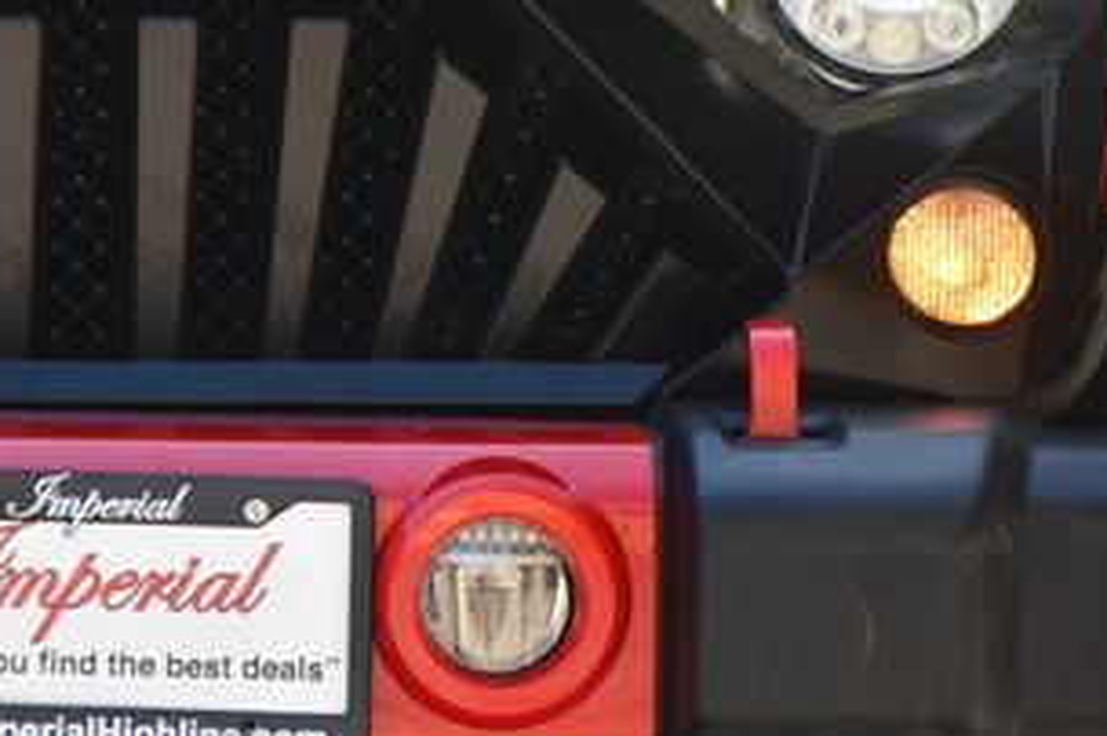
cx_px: 80
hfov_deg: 4.1
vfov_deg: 2.7
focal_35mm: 505
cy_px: 135
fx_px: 15512
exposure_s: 1/500
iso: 450
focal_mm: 160
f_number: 5
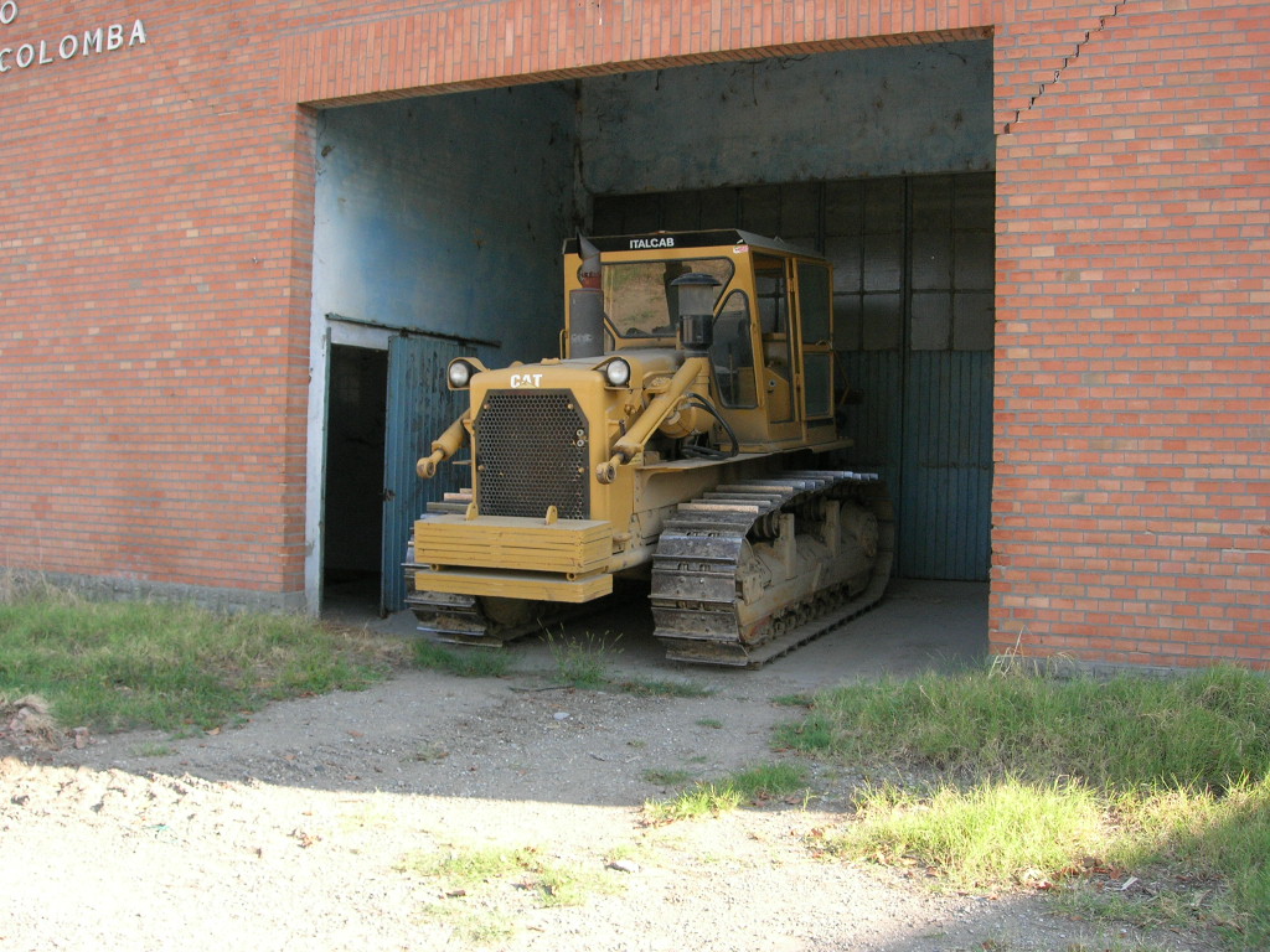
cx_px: 635
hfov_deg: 49.0
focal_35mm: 38
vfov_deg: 37.7
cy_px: 476
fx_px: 1394
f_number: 4.8
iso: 91
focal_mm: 7.8
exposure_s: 1/134
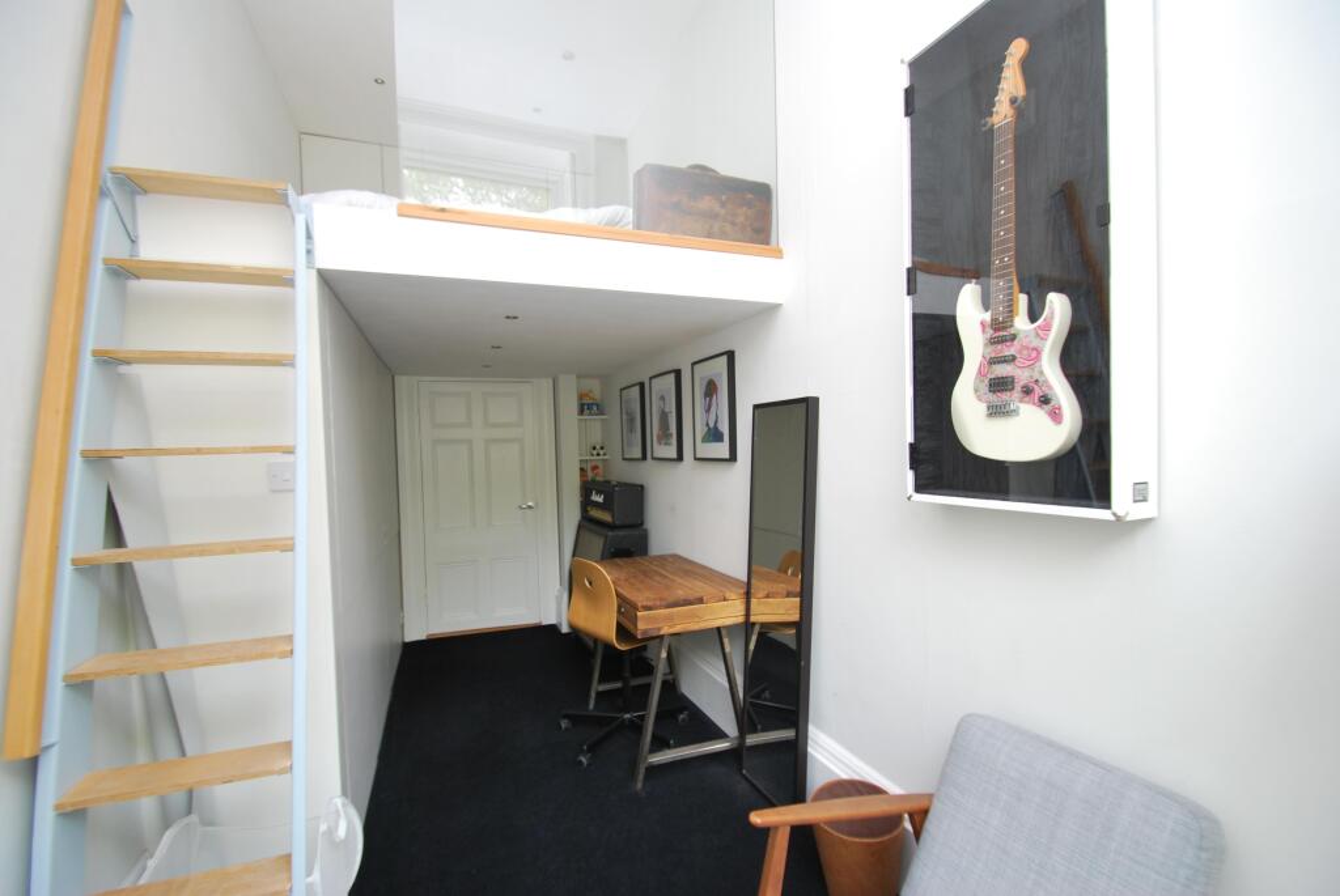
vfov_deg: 77.5
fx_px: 559
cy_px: 448
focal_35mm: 15
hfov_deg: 100.3
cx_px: 670
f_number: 3.5
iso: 200
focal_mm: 10
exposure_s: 1/50
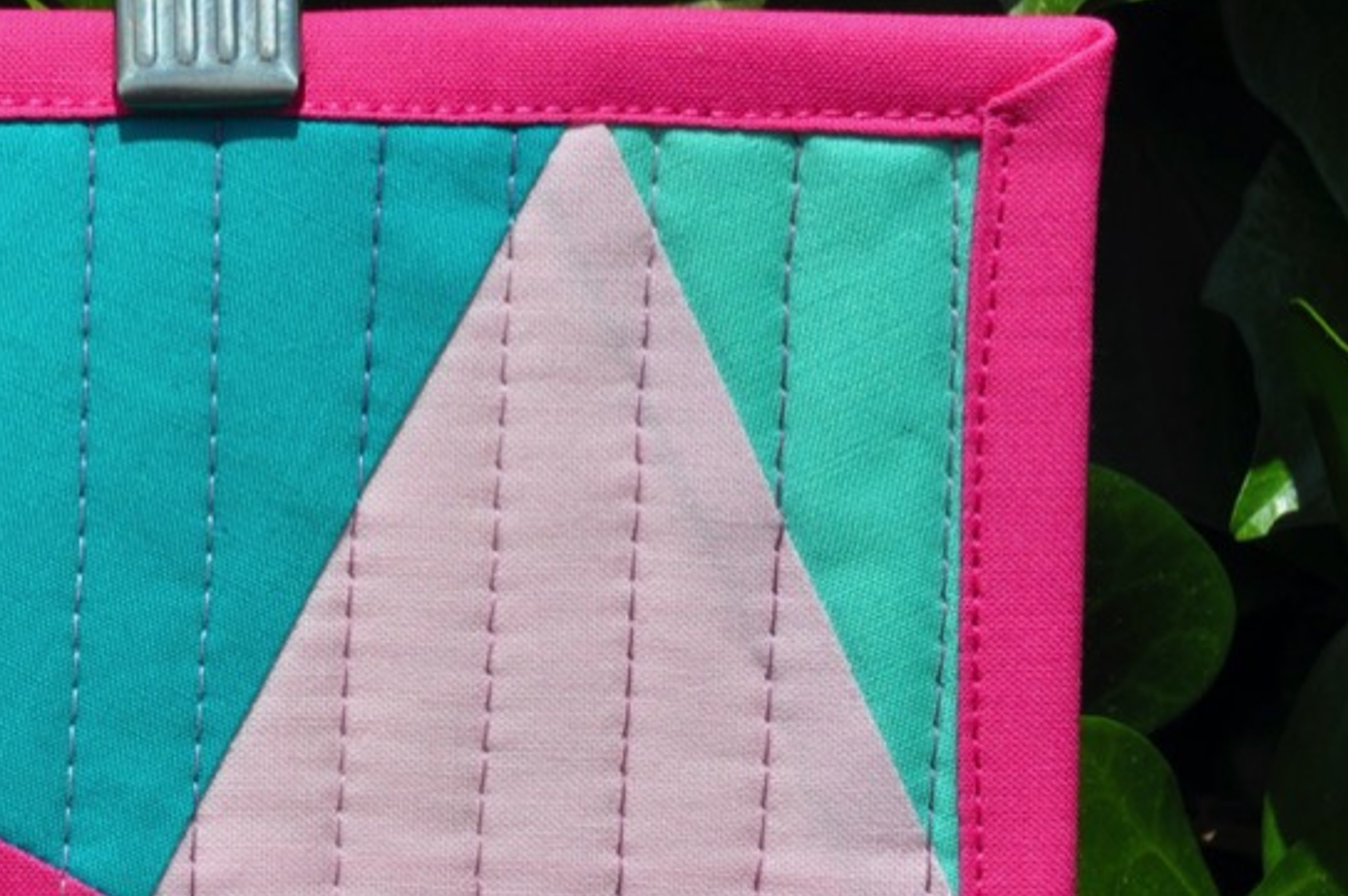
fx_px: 6972
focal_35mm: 186
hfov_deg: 10.8
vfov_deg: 7.3
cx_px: -452
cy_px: 794
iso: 200
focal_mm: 45
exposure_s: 1/200
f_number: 14
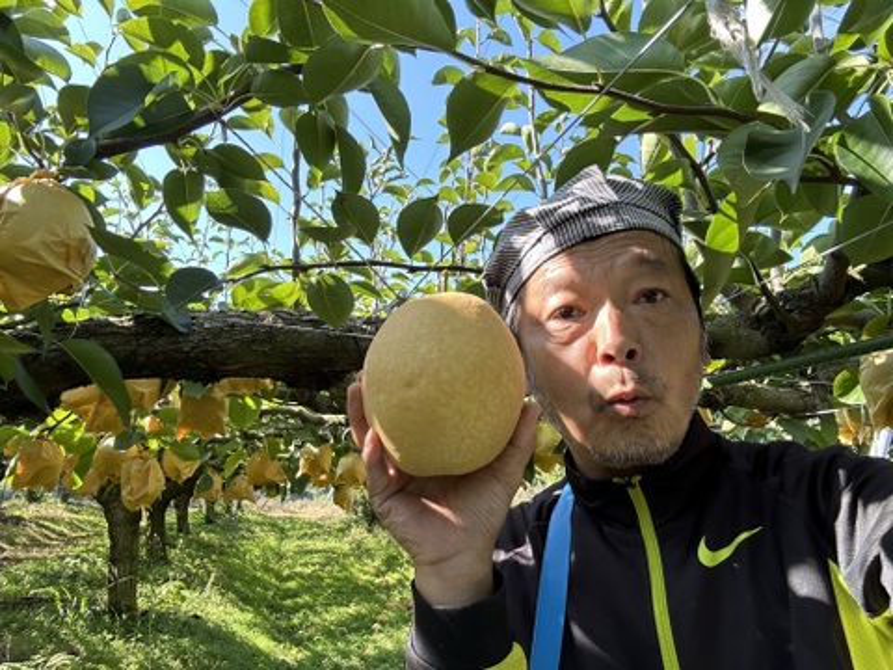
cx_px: 446
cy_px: 335
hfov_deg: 73.9
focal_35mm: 23
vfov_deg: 58.9
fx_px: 593
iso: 20
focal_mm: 2.69
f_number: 1.9
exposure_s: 1/127
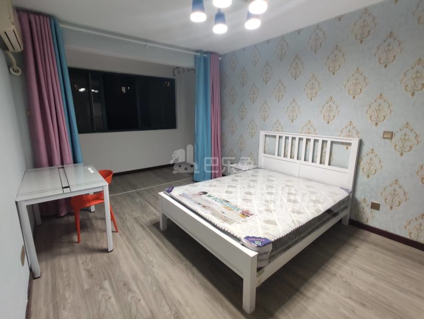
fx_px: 184
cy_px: 160
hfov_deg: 98.1
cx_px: 212
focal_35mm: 15
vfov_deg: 81.8
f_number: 2.2
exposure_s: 1/33
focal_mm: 2.25
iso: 630
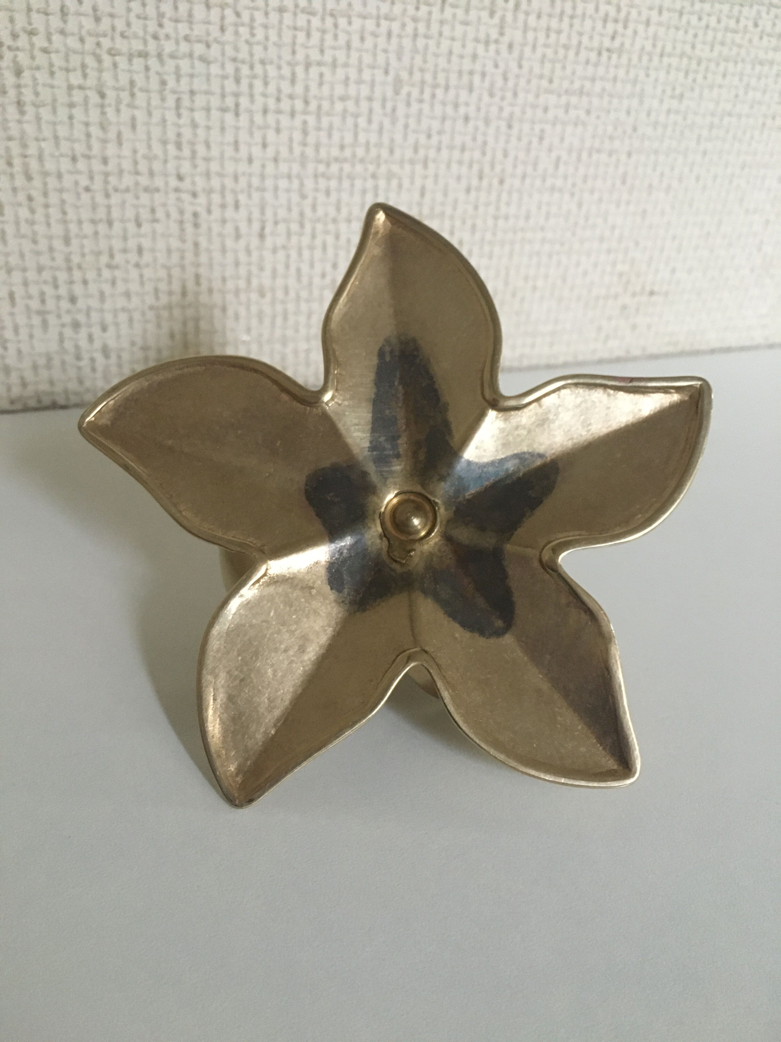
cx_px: 390
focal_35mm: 29
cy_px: 521
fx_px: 872
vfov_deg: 61.7
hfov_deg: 48.2
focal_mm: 4.15
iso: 200
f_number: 2.2
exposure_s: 1/17
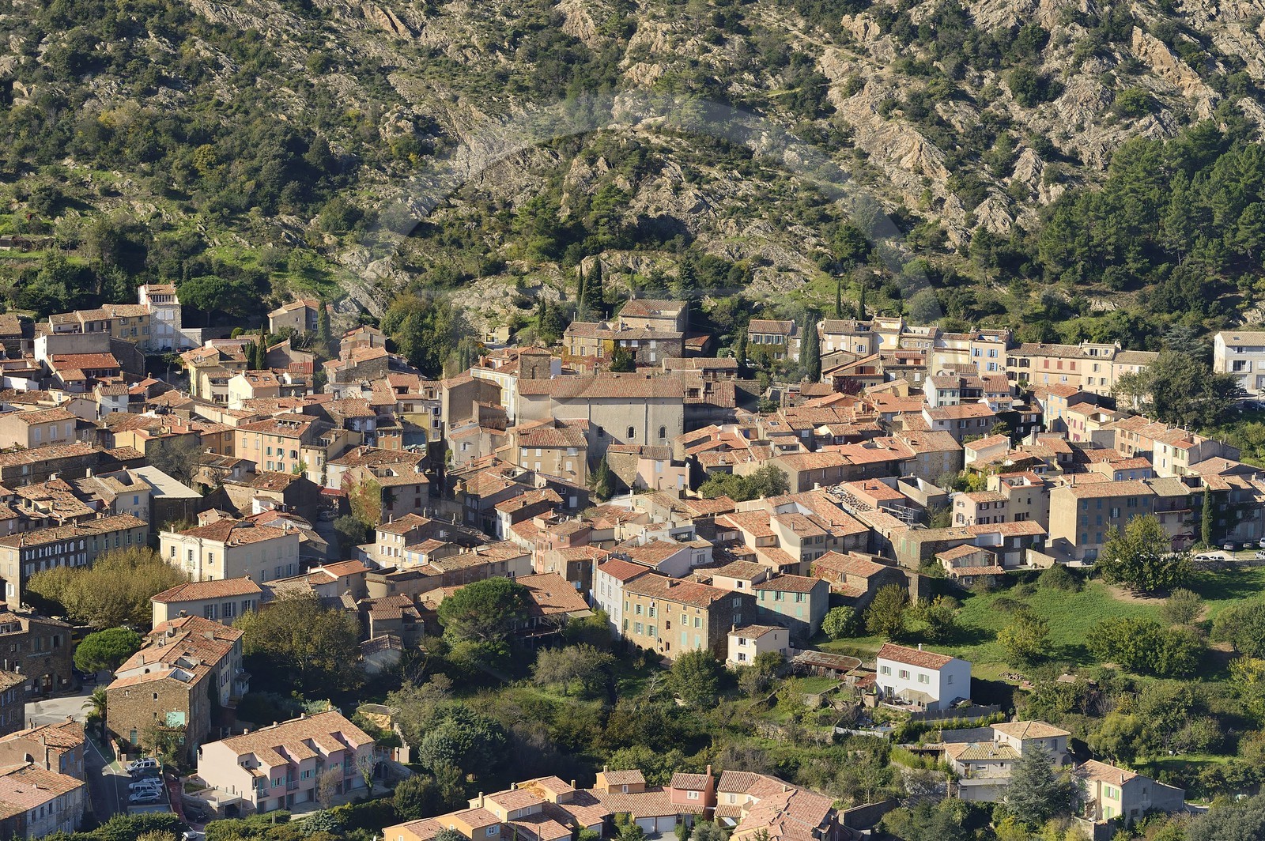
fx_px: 3932
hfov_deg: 18.3
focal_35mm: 112
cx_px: 632
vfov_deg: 12.2
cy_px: 420
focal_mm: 112
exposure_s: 1/1250
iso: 800
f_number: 11
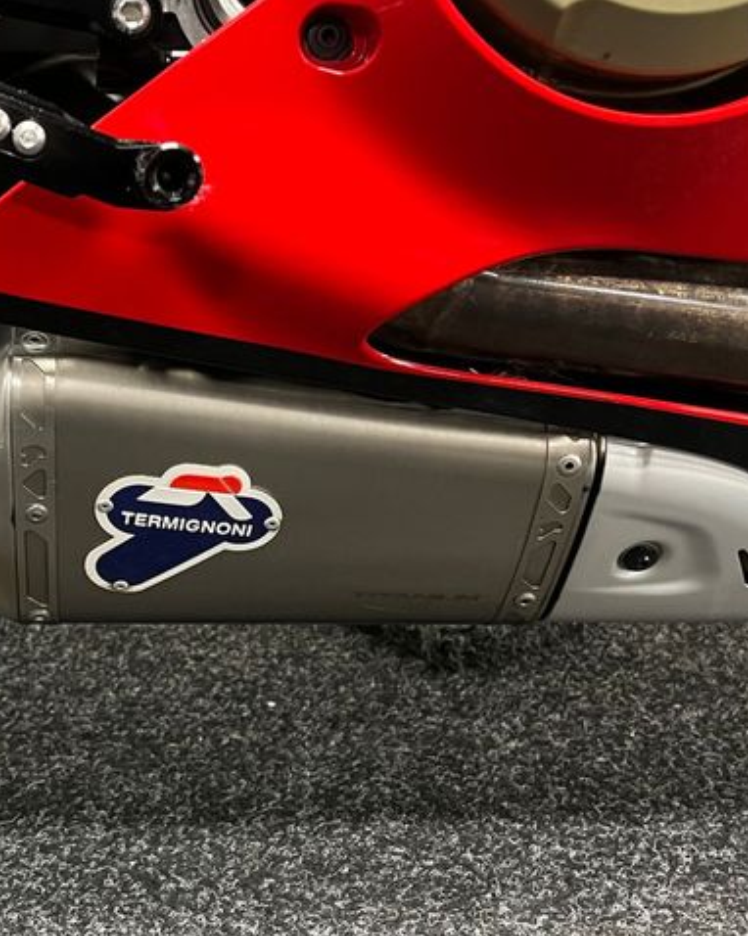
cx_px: 258
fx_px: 941
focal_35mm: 34
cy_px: 468
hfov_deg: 42.8
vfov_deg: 52.9
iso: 500
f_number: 1.6
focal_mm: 5.1
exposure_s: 1/25
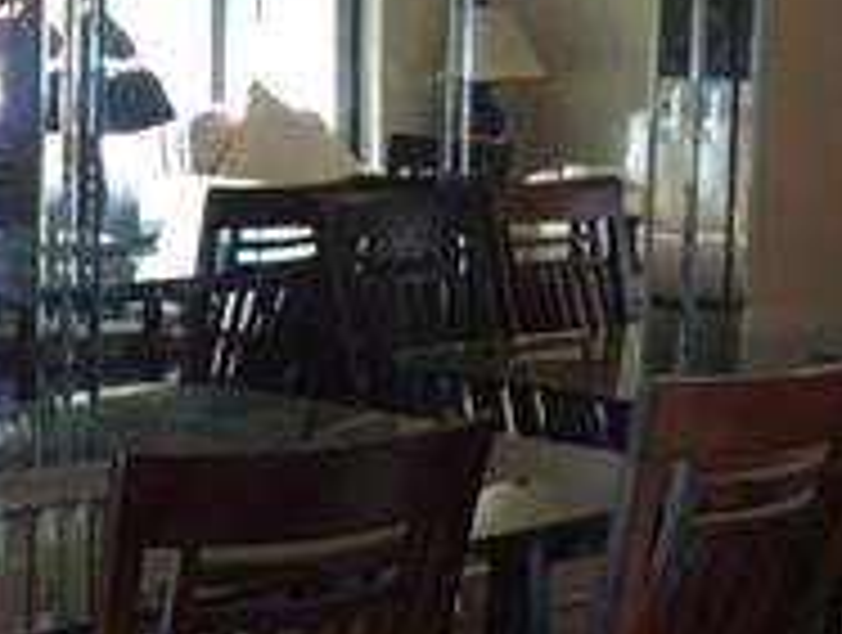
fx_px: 2413
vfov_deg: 15.0
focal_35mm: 99
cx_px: -329
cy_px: 216
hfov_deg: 18.1
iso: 200
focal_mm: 4.15
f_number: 2.2
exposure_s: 1/30
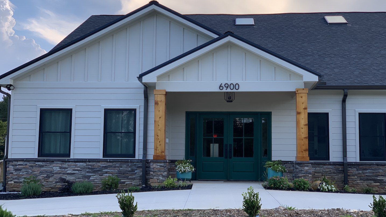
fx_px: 583
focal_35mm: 57
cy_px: 94
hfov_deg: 36.6
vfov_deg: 21.1
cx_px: 194
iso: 16
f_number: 2.4
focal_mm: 6
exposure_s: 1/122
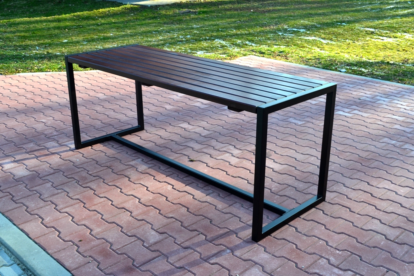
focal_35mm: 39
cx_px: 207
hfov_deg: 49.5
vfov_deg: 34.2
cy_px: 138
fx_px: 449
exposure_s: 1/80
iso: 400
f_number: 8
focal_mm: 26
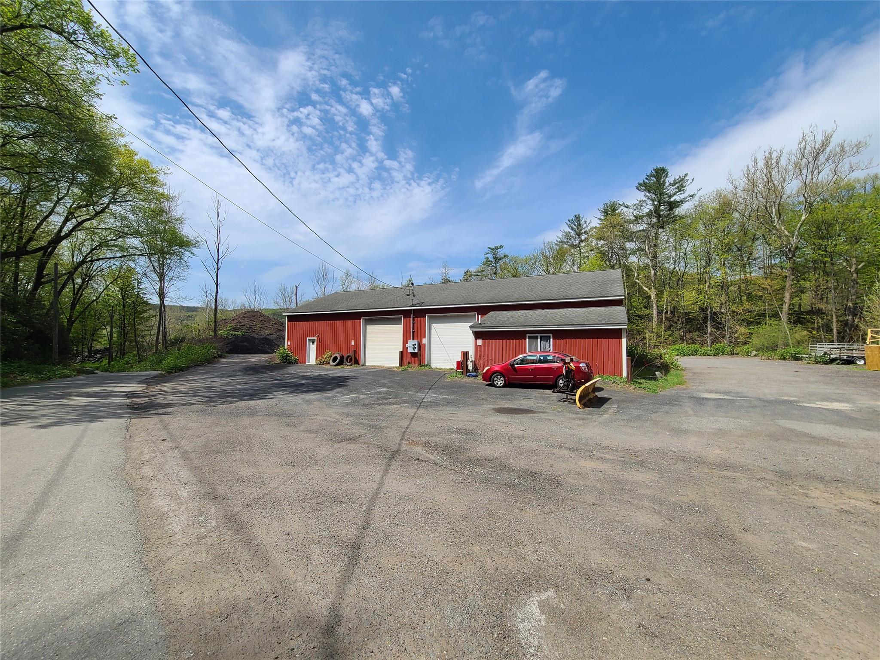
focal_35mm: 13
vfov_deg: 89.9
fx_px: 330
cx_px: 440
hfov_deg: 106.2
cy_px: 330
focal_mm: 2.2
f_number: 2.2
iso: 50
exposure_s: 1/2032
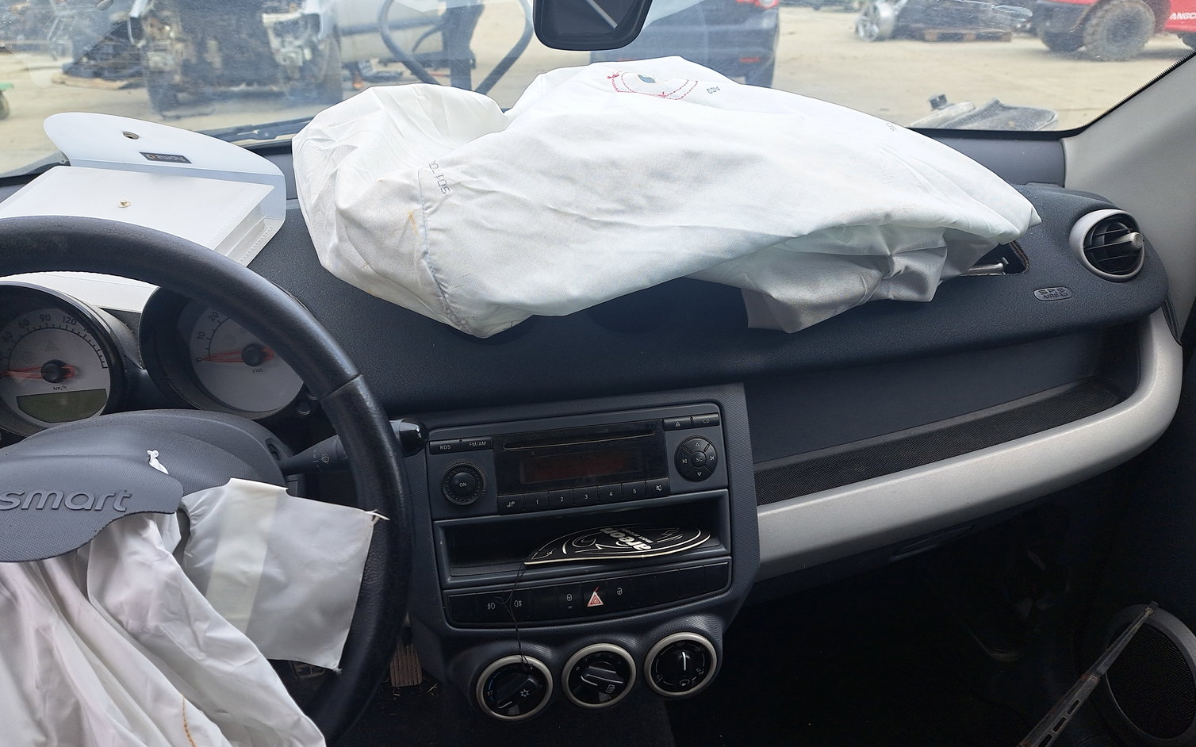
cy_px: 411
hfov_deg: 68.4
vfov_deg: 45.9
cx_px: 571
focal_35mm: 27
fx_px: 880
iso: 50
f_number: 1.8
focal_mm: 5.23
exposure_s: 1/407
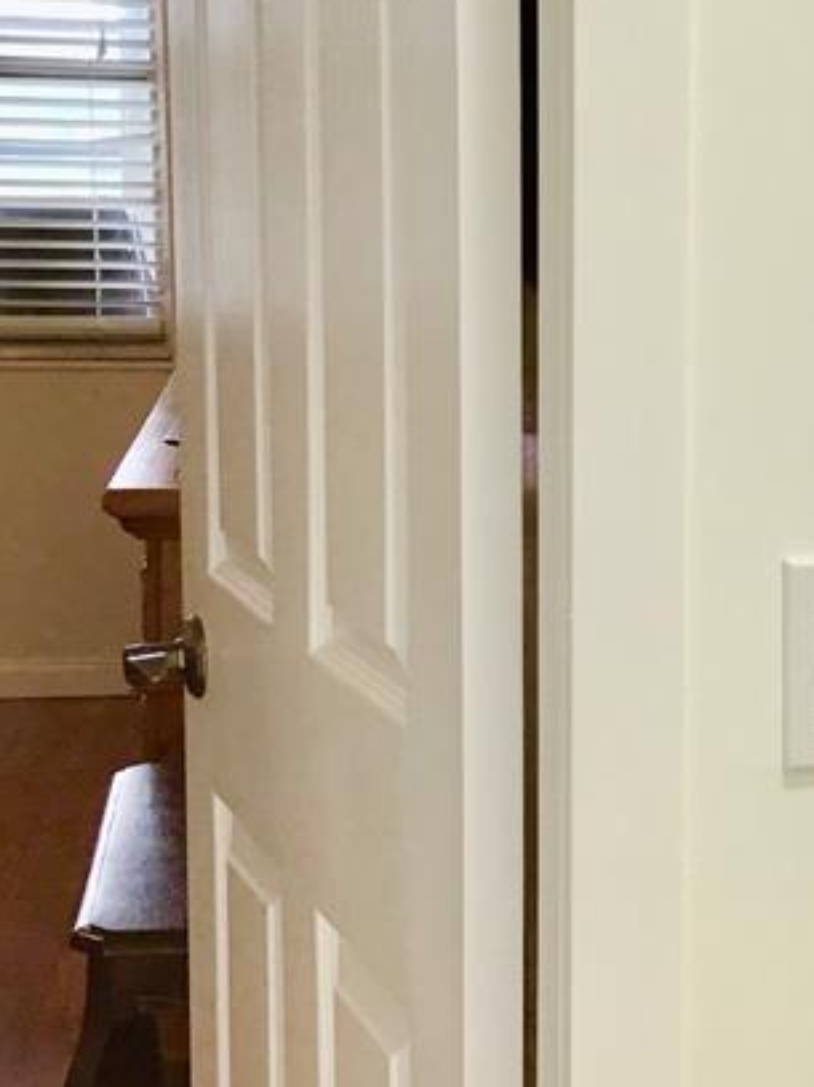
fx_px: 2447
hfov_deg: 18.3
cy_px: 494
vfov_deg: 25.0
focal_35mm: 78
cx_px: 851
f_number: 2.4
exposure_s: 1/30
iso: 64
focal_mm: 3.3
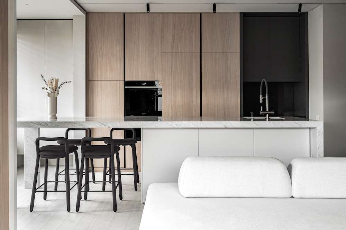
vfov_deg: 35.0
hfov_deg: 50.7
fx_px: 365
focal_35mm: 38
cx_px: 173
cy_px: 115
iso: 100
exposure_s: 1.3
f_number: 9
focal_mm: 38
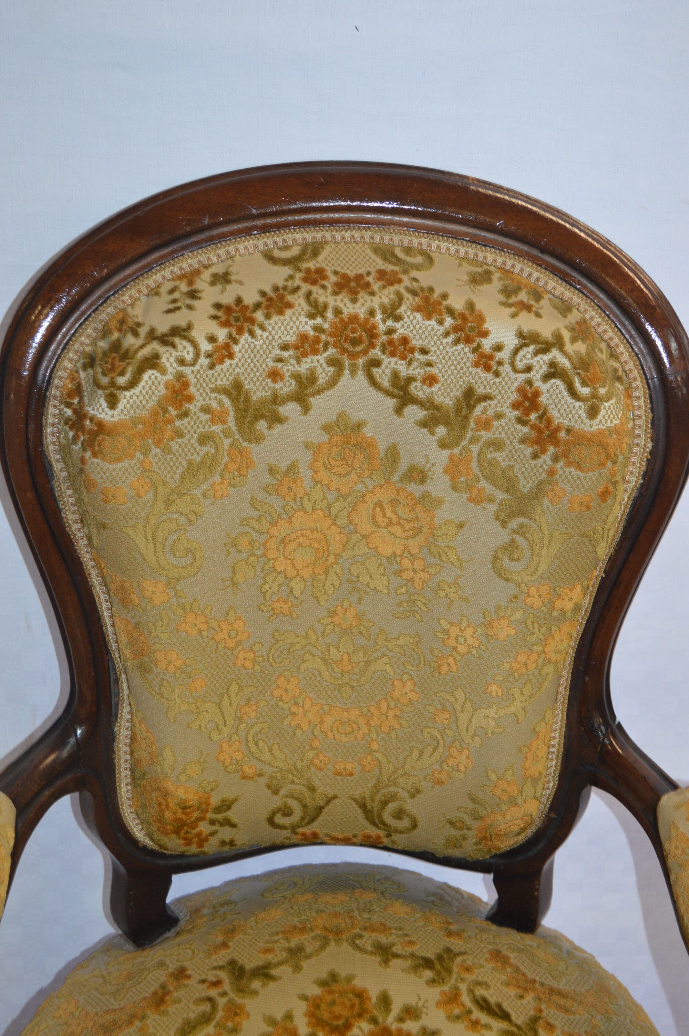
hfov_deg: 26.4
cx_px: 344
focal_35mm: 51
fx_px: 1467
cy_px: 518
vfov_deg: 38.9
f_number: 5
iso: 1000
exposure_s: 1/60
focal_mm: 34
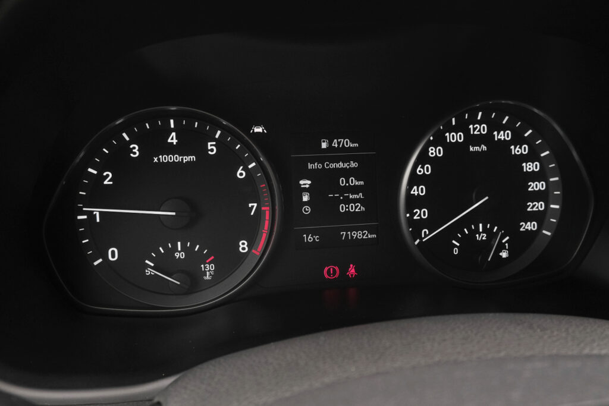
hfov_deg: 61.9
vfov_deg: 43.6
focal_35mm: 30
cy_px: 203
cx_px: 304
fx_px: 508
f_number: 8
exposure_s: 1/125
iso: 2000
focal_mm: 20.3
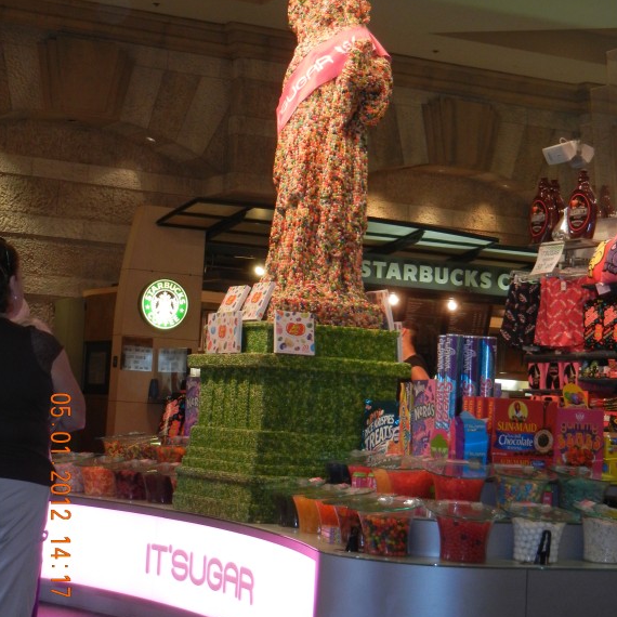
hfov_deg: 21.4
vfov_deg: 21.3
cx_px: 307
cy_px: 233
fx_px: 1633
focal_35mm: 81
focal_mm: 12.2
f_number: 4.1
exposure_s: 1/30
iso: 400
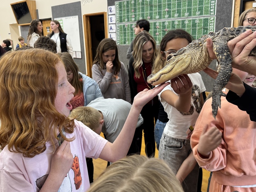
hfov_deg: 56.8
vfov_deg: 44.2
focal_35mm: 32
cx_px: 126
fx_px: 237
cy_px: 98
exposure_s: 1/60
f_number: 1.78
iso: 160
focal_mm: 6.76
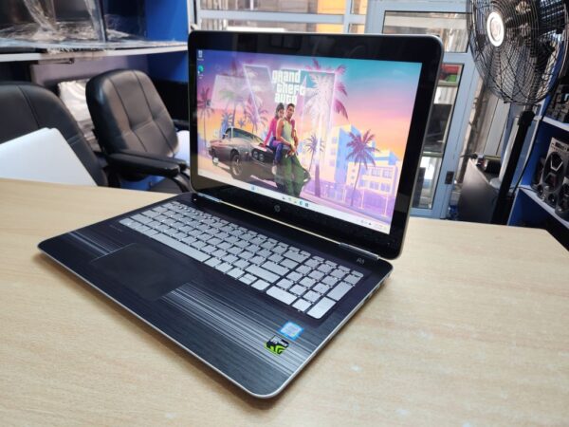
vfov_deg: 58.9
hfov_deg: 73.9
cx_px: 284
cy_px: 214
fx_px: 378
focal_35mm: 23
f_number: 1.8
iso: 160
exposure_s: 1/100
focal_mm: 5.4
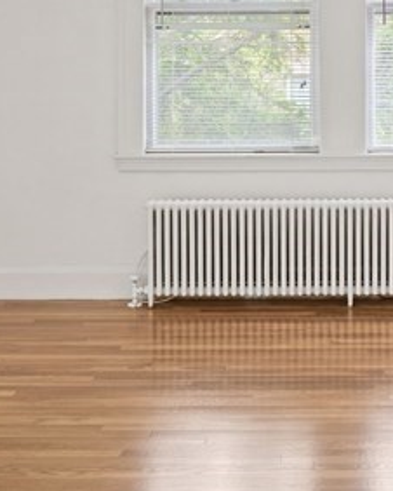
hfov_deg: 20.1
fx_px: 1089
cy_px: 32
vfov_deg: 24.5
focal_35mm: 75
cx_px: 341
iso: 400
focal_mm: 14.9
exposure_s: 1/1.67
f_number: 8
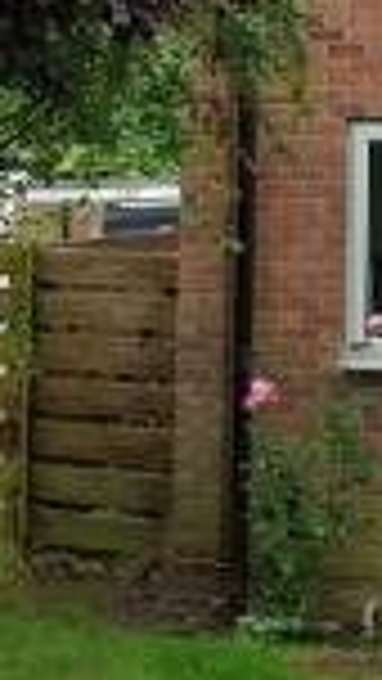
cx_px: 593
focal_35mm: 82
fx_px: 1476
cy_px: 92
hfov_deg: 13.8
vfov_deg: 25.2
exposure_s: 1/114
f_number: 2.4
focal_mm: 4.3
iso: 50
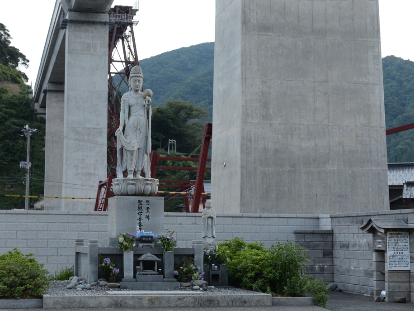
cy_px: 160
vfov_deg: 23.3
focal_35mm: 63
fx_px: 753
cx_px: 147
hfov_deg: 30.6
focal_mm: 50
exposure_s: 1/50
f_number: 5.6
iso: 1600
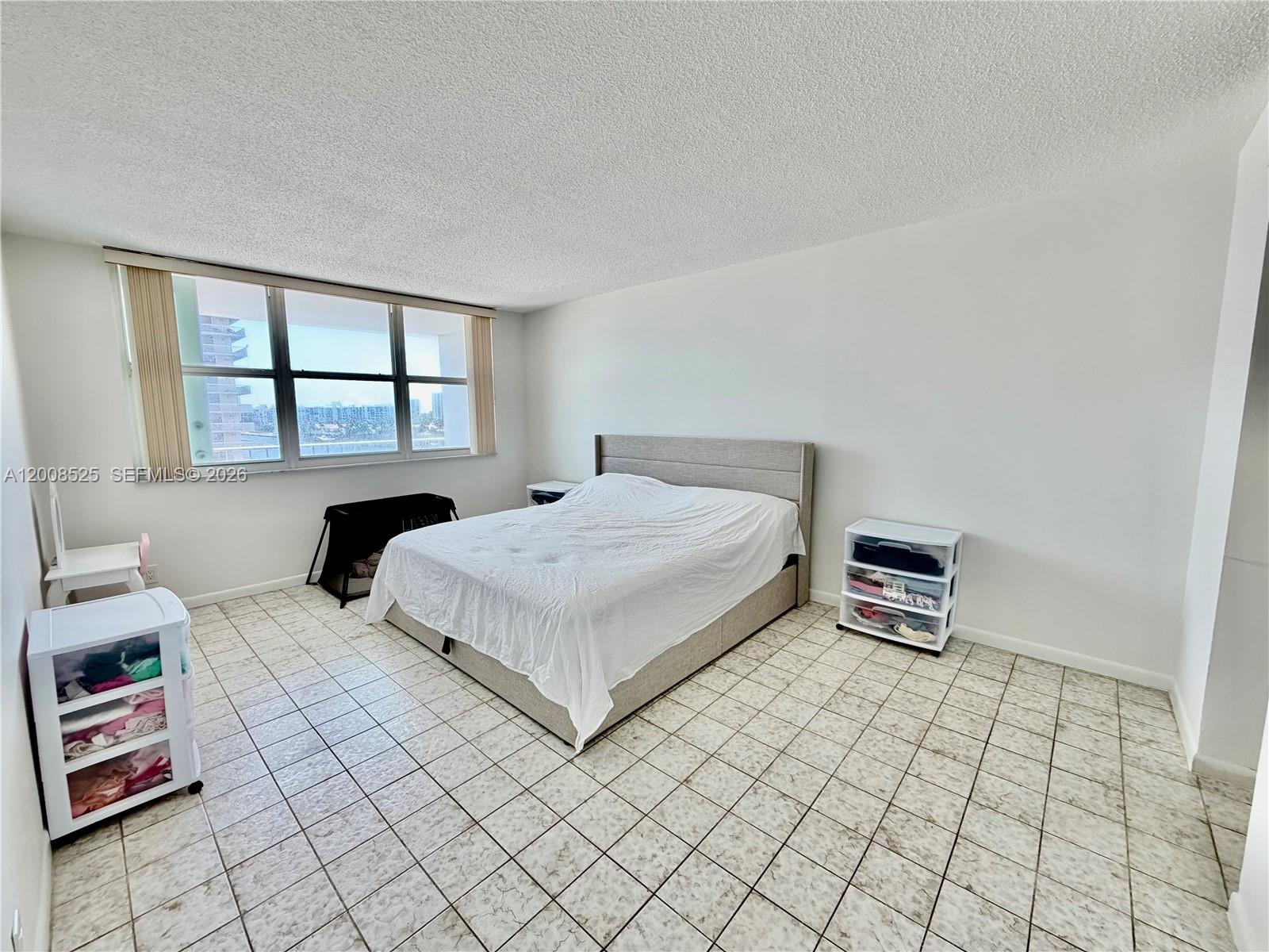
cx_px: 634
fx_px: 513
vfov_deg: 85.7
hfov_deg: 102.1
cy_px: 476
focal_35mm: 14
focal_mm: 2.22
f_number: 2.2
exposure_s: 1/121
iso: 250
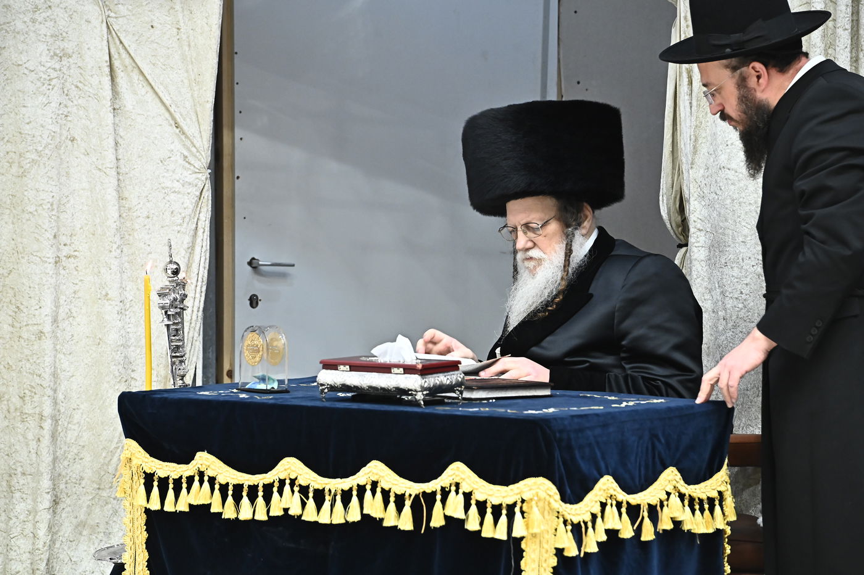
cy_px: 288
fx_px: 4798
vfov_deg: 6.9
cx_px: 432
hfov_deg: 10.3
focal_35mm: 200
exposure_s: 1/200
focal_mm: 200
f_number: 7.1
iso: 3200
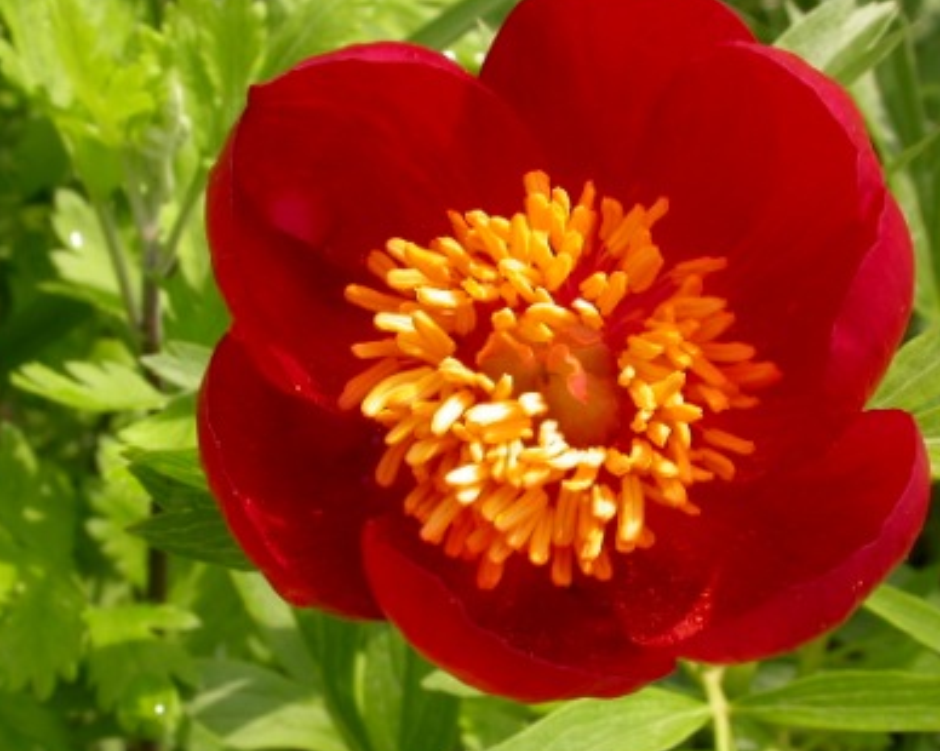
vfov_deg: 17.4
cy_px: 376
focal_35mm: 88
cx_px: 516
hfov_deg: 21.7
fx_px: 2447
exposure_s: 1/160
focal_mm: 16.2
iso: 100
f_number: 7.9
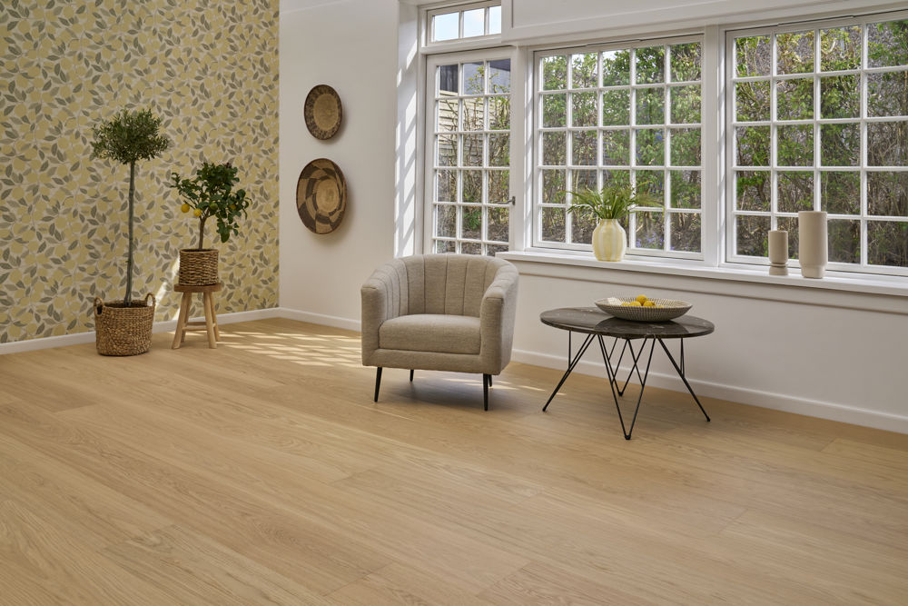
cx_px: 454
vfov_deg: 43.6
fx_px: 757
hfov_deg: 61.9
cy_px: 303
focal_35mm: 30
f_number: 7.1
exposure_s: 1/160
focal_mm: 30
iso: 400
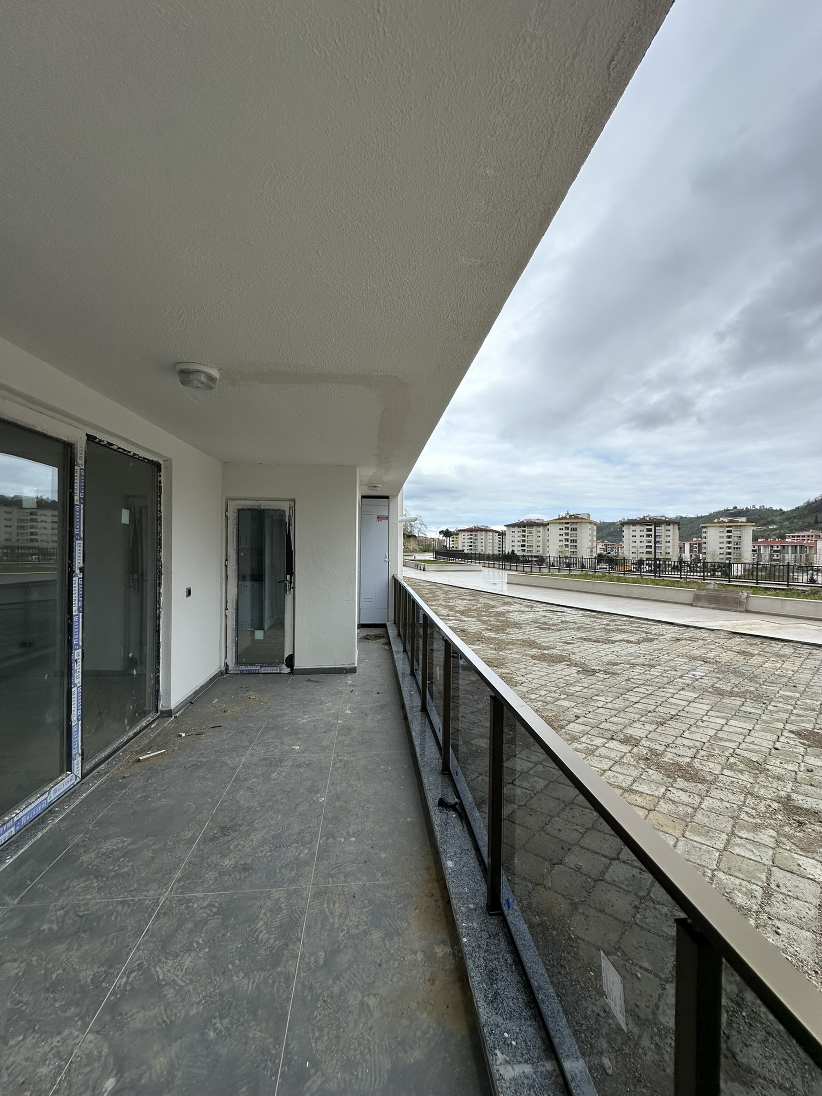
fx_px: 443
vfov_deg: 102.1
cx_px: 411
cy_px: 548
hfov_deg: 85.7
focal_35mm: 14
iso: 40
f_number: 2.2
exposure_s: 1/1366
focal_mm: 2.22
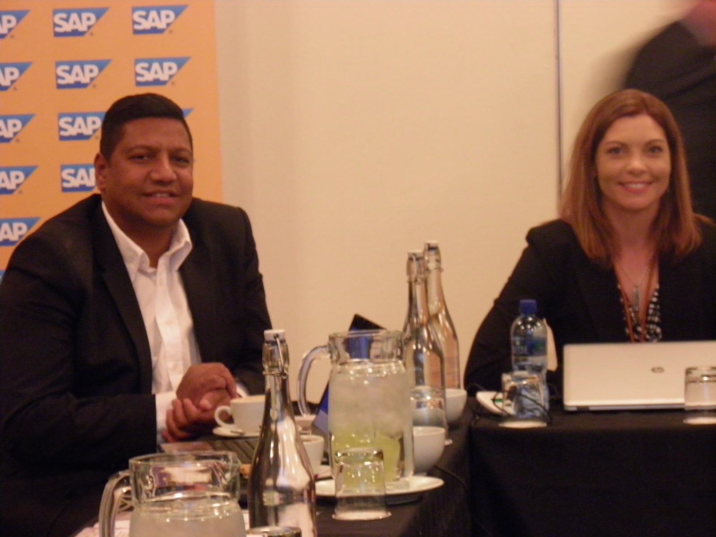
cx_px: 358
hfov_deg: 12.2
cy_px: 268
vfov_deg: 9.2
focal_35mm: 162
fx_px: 3351
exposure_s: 1/13
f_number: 4.1
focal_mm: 29.2
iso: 400
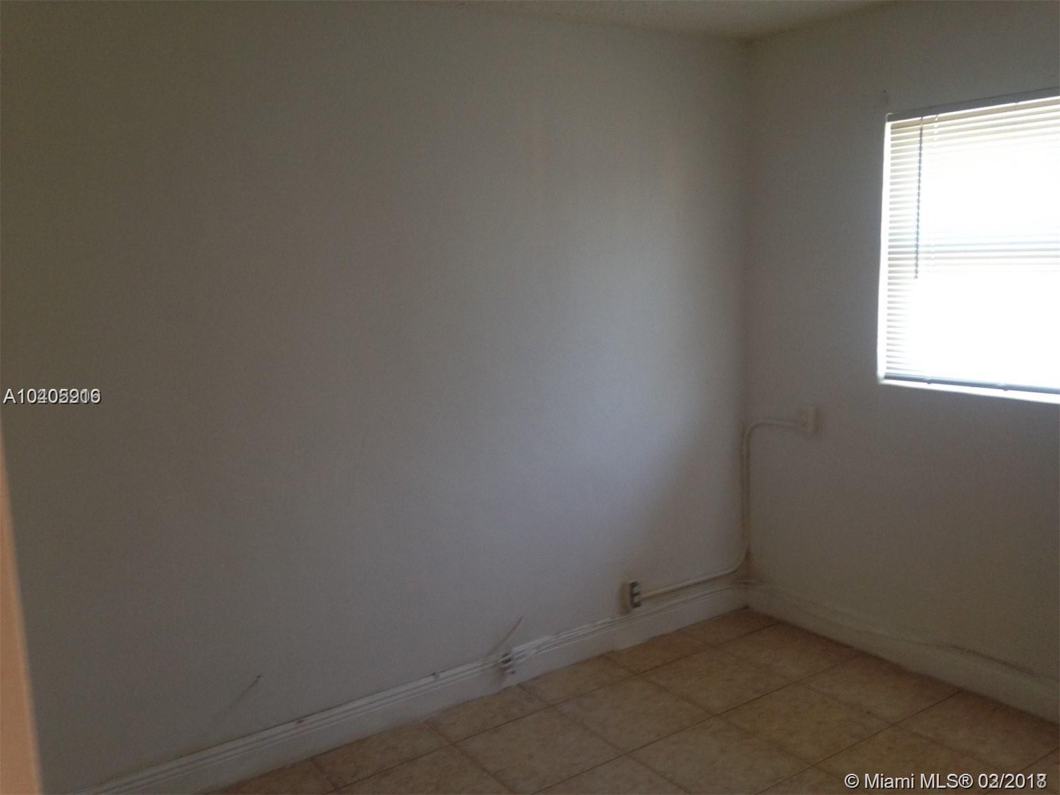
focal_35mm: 33
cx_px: 530
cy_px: 398
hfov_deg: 55.4
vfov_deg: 42.9
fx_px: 1011
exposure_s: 1/20
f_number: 2.4
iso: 100
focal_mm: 4.12
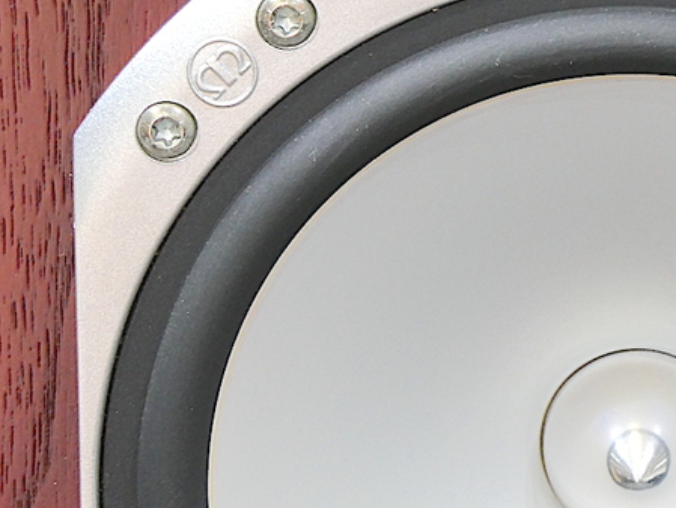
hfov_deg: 5.4
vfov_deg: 4.0
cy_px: 487
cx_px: 617
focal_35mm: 368
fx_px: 7188
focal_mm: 30.9
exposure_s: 1/6
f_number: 5.6
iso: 200
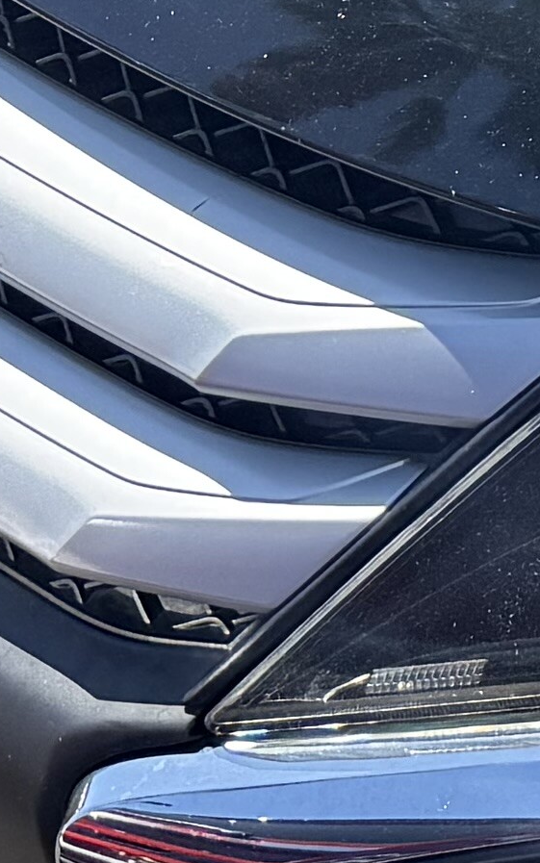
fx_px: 3813
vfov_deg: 12.6
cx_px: 2058
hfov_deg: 6.6
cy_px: -179
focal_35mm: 162
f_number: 1.78
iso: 100
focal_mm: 6.76
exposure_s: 1/2053
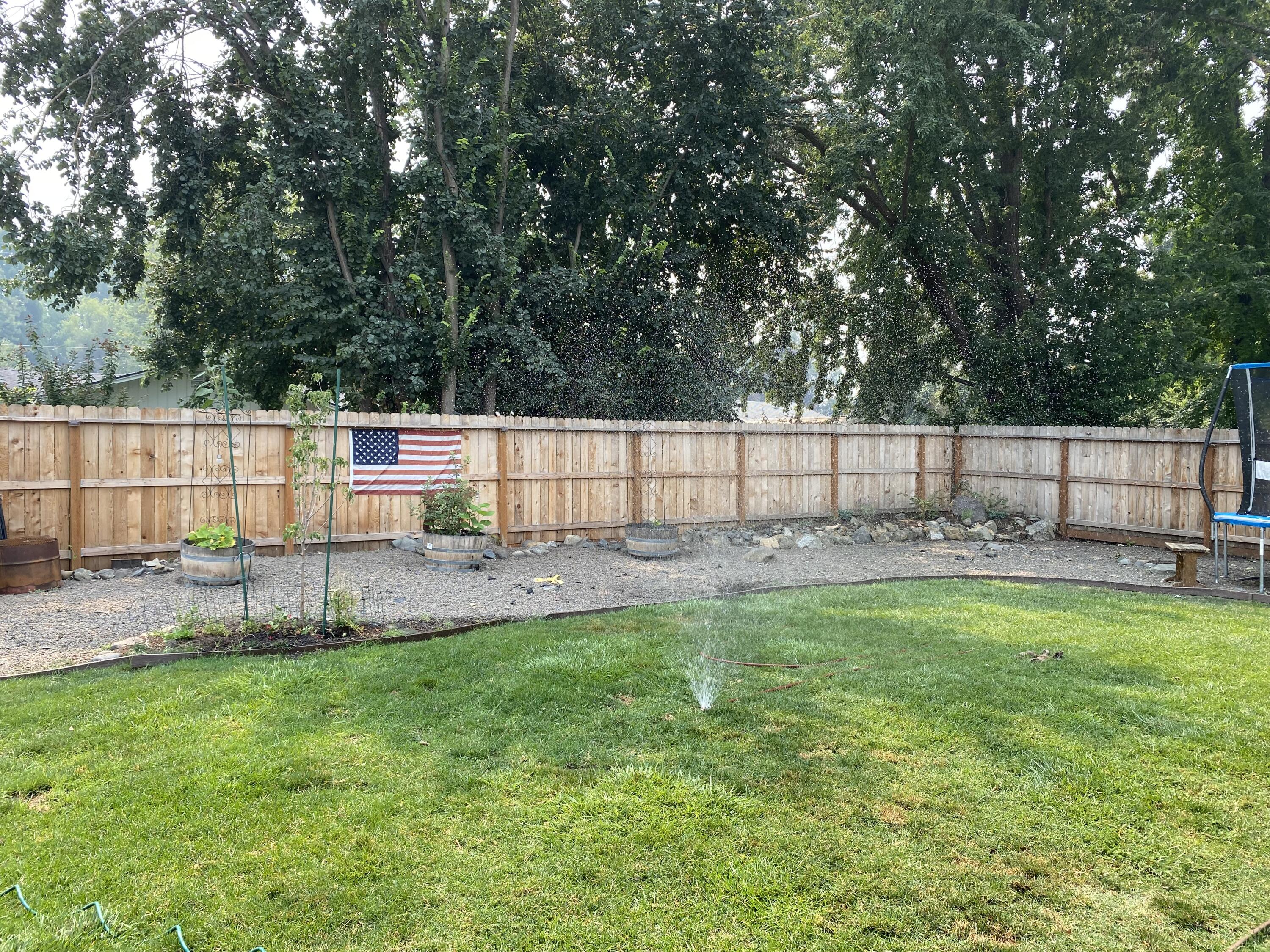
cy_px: 476
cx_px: 635
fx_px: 954
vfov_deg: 53.1
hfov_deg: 67.3
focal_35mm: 26
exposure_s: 1/630
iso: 32
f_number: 1.8
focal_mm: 4.25
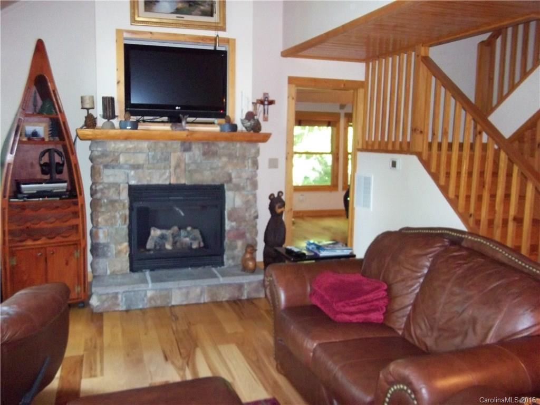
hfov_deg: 56.8
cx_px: 270
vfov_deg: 44.2
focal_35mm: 32
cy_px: 202
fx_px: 499
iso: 400
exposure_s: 1/30
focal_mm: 5.7
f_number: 2.9
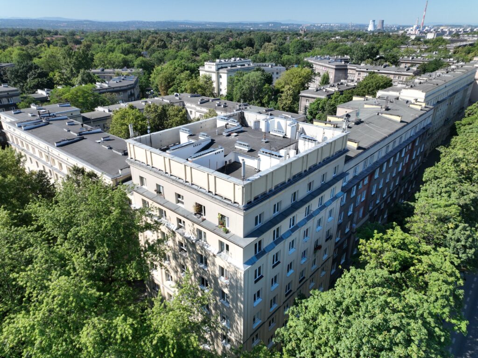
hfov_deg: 71.6
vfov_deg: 56.8
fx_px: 331
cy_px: 179
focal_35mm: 24
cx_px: 239
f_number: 2.8
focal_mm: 12.29
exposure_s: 1/2000
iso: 100
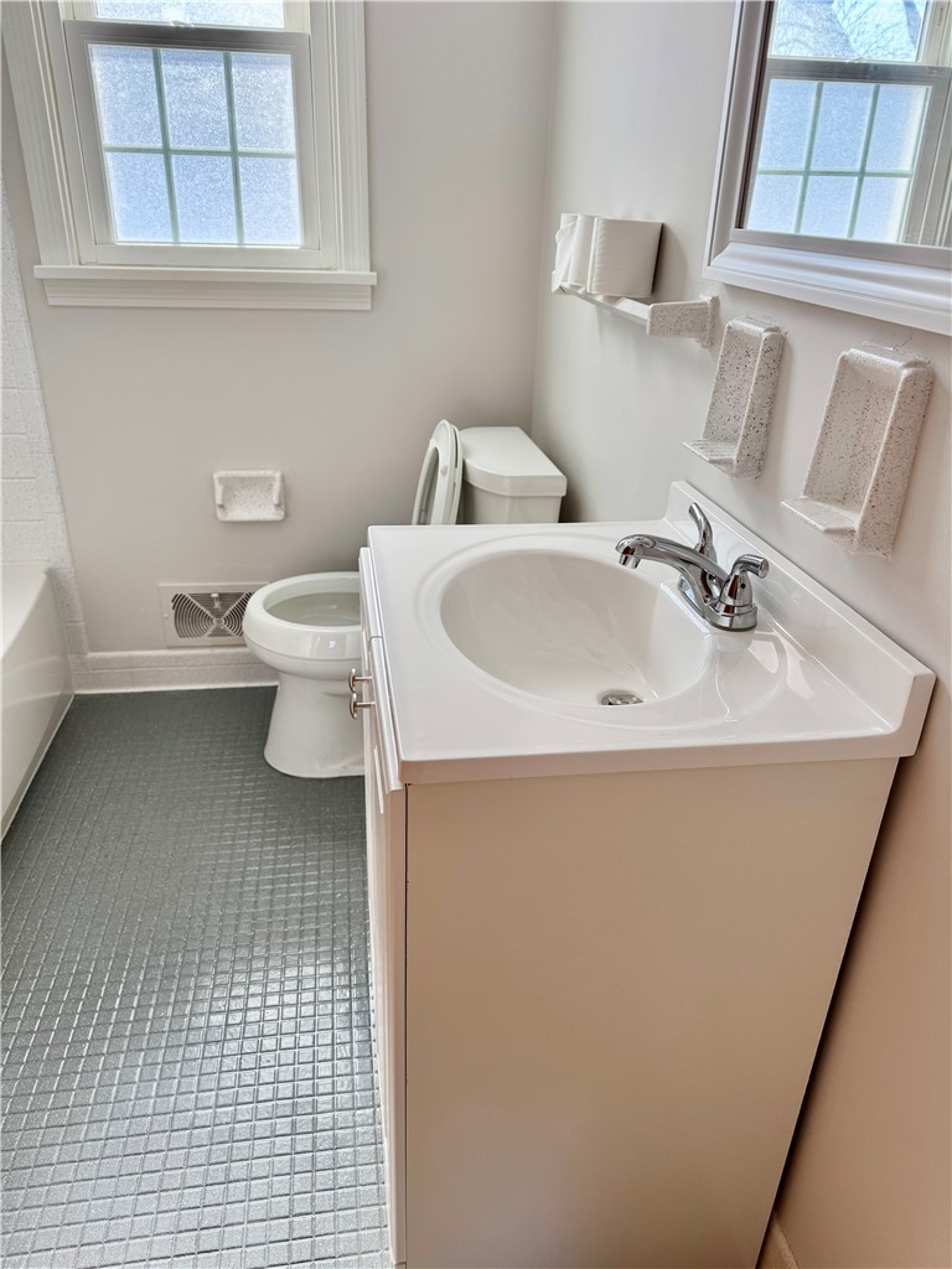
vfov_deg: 71.6
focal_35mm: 24
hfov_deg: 56.8
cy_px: 634
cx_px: 476
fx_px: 880
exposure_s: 1/201
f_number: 1.78
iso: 80
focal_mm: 6.76
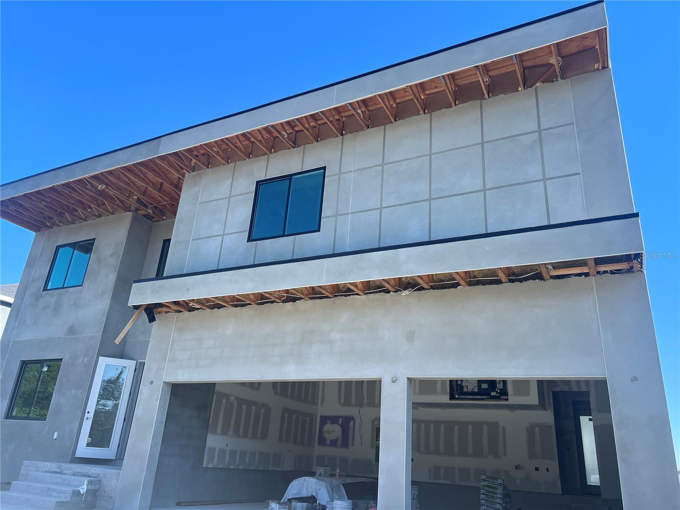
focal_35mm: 26
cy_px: 255
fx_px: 511
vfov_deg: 53.1
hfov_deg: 67.3
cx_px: 340
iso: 50
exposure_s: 1/1377
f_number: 1.5
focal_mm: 5.7
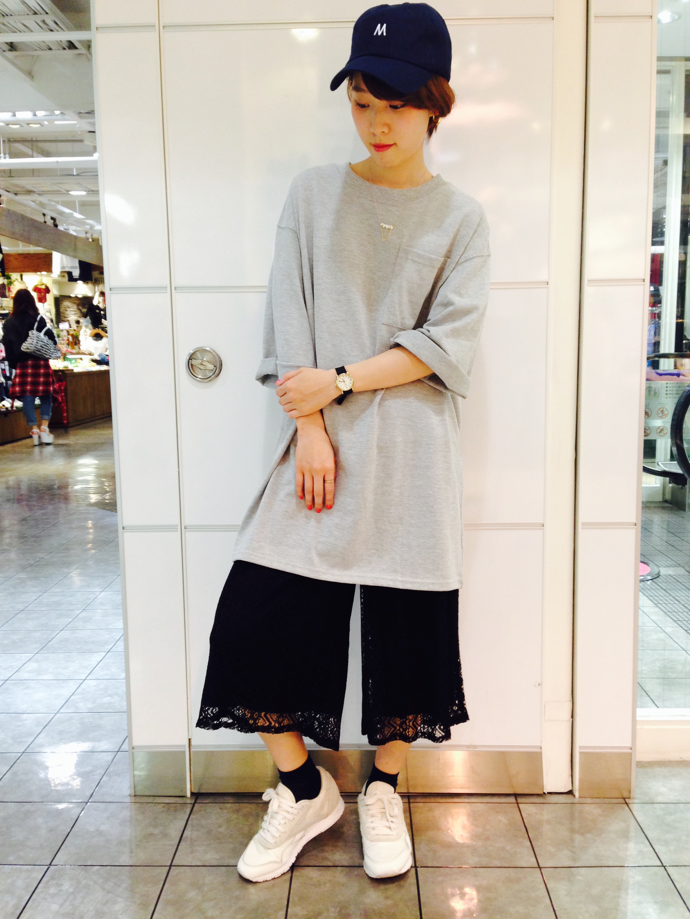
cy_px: 460
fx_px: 877
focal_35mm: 33
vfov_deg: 55.4
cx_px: 345
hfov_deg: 42.9
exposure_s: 1/20
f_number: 2.4
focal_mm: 4.12
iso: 80
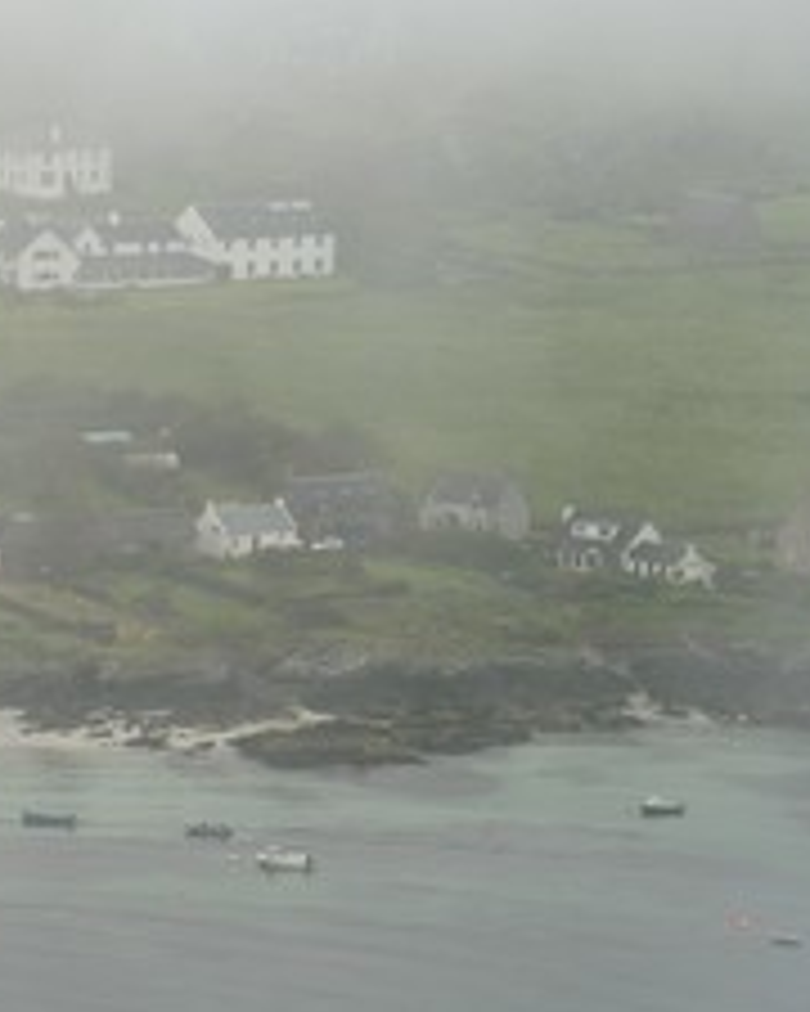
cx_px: 86
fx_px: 8151
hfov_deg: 5.7
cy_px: 621
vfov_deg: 7.1
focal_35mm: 272
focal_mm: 155
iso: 400
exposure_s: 1/800
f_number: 7.1
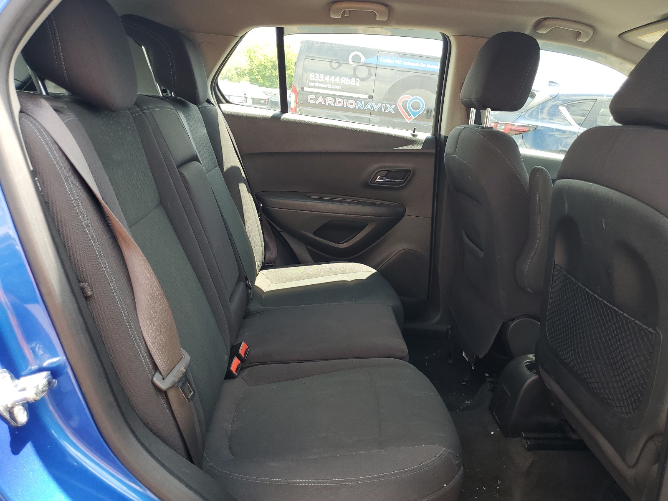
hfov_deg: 67.3
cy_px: 250
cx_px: 334
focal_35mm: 26
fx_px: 502
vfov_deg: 53.1
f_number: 1.5
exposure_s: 1/233
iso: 50
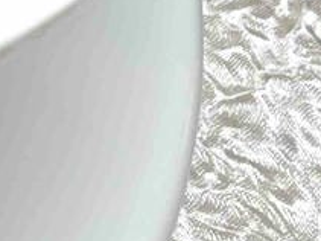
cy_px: -297
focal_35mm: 131
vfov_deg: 10.1
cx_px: -406
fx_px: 1214
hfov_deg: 12.4
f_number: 1.8
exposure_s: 1/120
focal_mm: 2.03
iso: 64
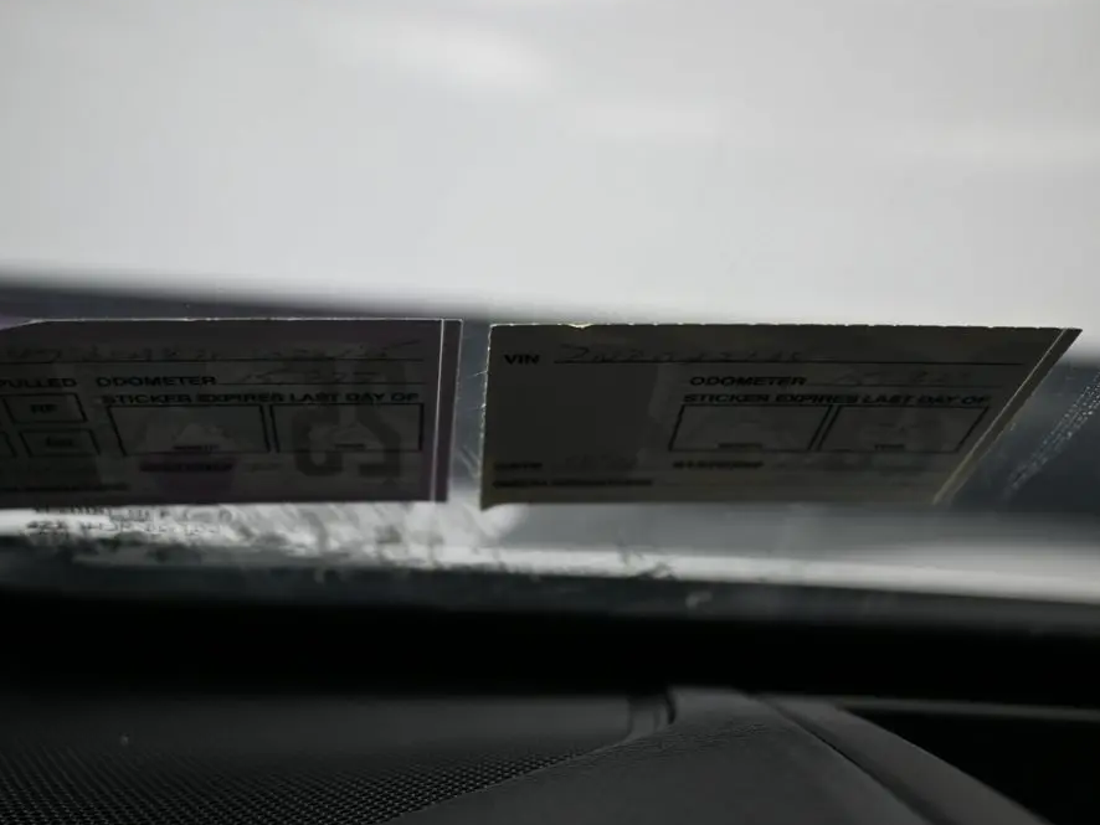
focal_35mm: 41
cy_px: 412
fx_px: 1298
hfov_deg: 45.8
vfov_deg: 35.3
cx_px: 477
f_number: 4.2
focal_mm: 24.5
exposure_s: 1/250
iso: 360
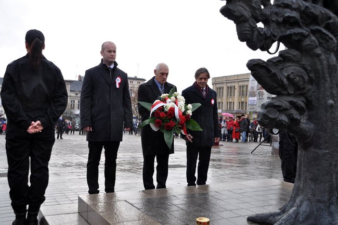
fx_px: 352
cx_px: 169
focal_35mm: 38
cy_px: 112
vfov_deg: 35.4
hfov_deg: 51.3
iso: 250
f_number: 7.1
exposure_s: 1/200
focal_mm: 25
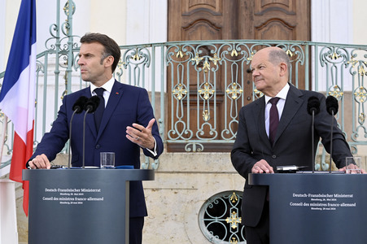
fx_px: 713
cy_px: 122
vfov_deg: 19.4
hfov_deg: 28.9
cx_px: 184
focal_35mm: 70
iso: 1000
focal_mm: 70
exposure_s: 1/640
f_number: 7.1
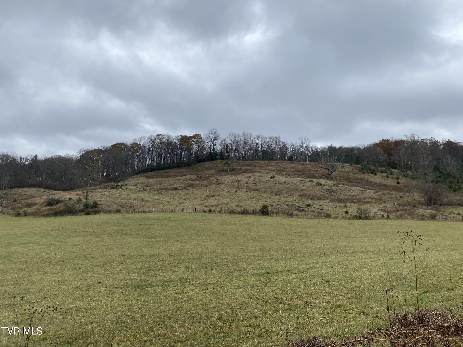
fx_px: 348
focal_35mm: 26
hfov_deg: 67.3
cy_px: 174
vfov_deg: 53.1
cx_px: 232
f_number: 1.8
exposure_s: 1/1245
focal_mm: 4.25
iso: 32
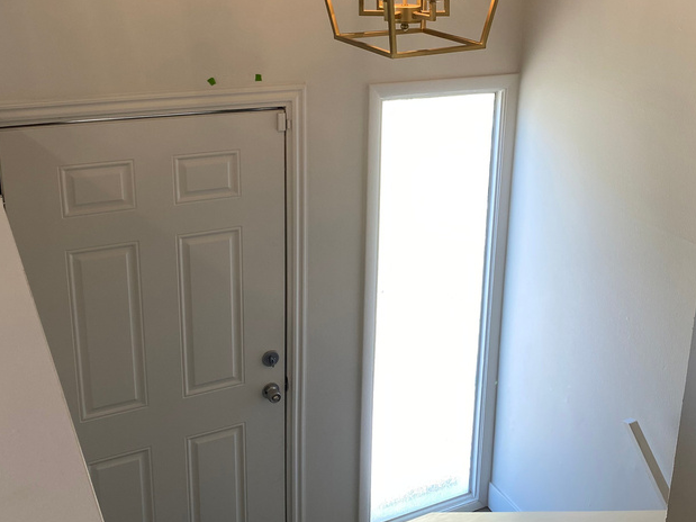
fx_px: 864
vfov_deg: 33.4
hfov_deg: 43.3
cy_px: 191
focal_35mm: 43
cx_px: 457
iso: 32
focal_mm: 4.25
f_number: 1.8
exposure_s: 1/126
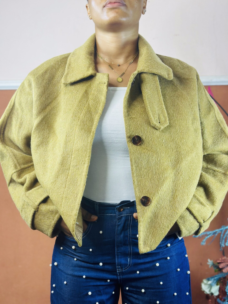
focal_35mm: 48
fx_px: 422
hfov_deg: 30.3
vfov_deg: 39.7
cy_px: 152
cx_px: 114
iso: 125
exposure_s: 1/100
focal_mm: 6.86
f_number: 1.78
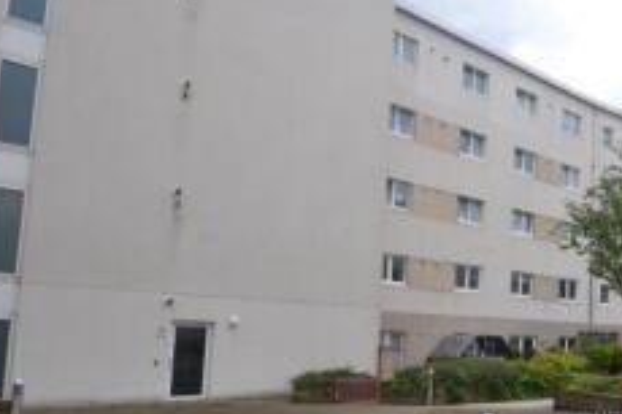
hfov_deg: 50.4
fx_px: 535
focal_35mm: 31
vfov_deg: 41.5
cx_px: 603
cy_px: 288
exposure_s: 1/200
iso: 100
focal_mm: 10
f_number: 7.1
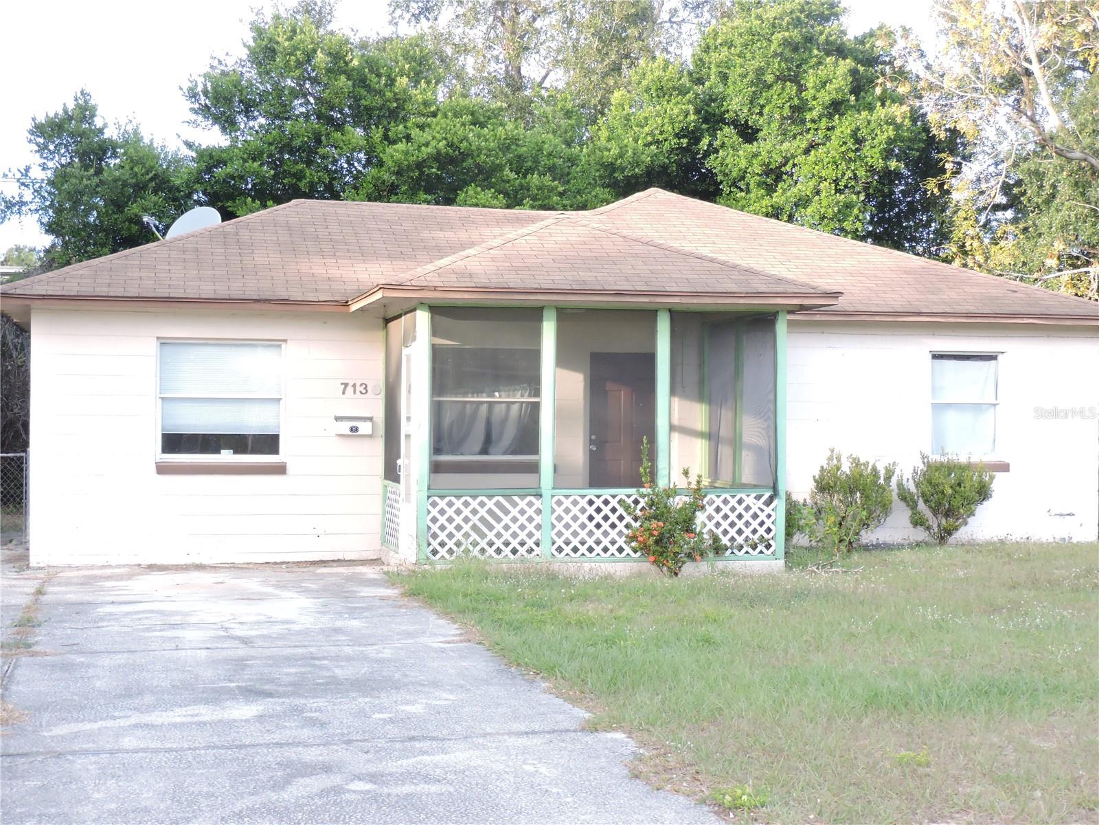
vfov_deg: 26.6
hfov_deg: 34.9
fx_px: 1746
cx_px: 550
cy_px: 412
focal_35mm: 55
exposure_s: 1/250
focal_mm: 9.8
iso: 560
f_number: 3.7
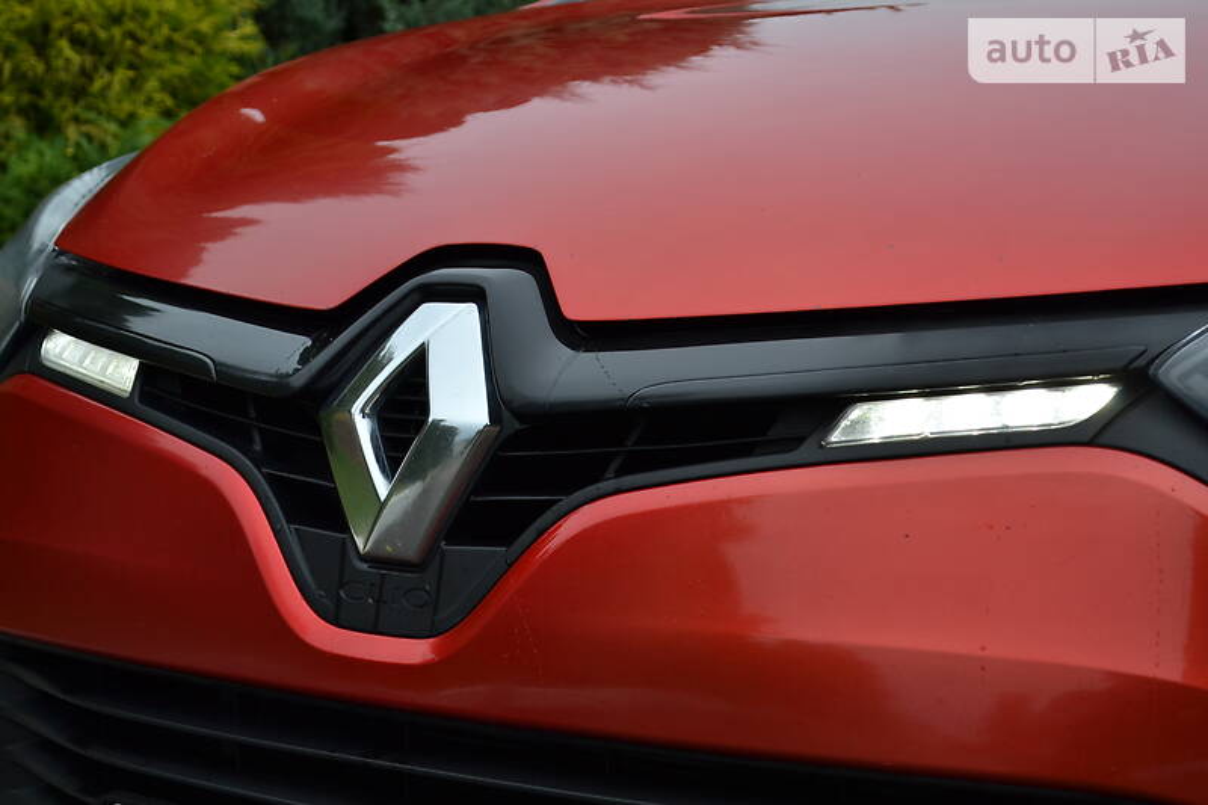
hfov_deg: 28.1
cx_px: 604
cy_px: 402
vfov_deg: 18.9
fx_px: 2415
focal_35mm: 72
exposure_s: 1/160
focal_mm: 48
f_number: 5.3
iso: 200
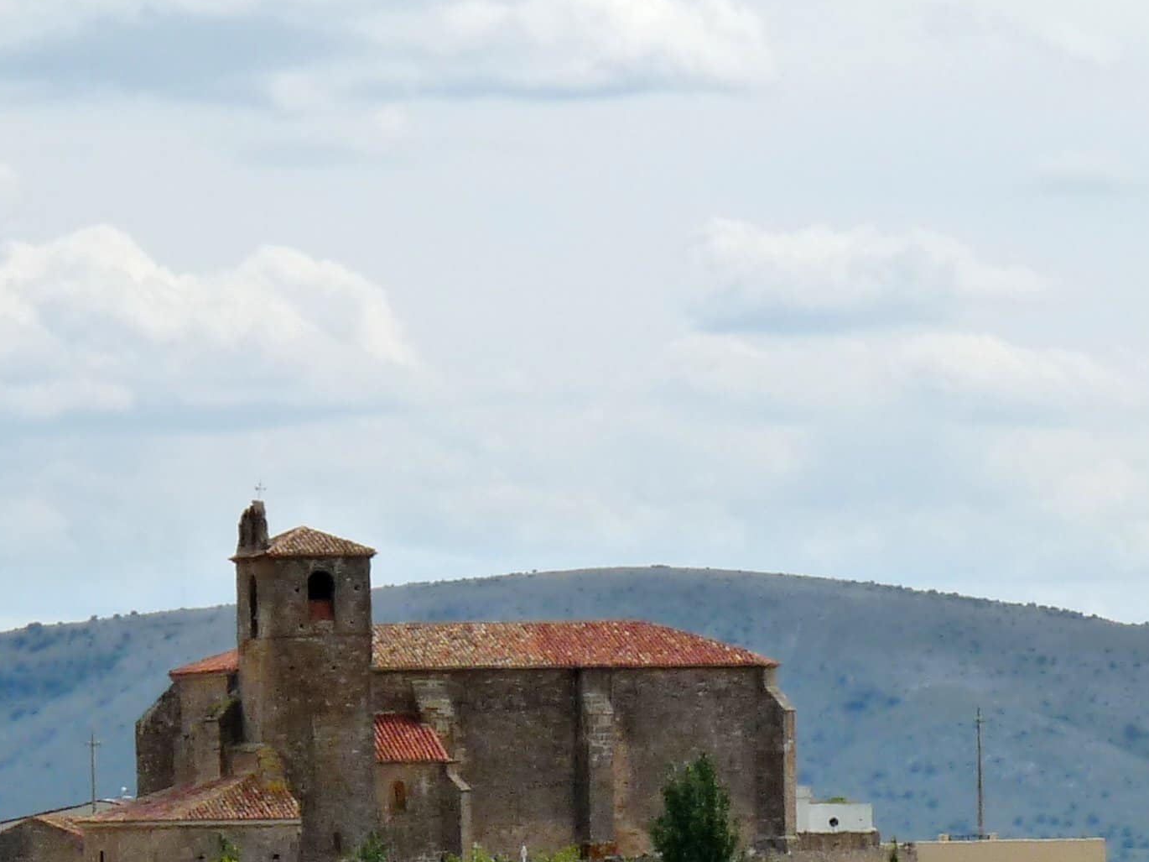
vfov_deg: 3.7
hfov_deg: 5.0
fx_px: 13275
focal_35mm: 400
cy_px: 701
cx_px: 516
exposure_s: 1/500
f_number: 8
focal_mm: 26.7
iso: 160
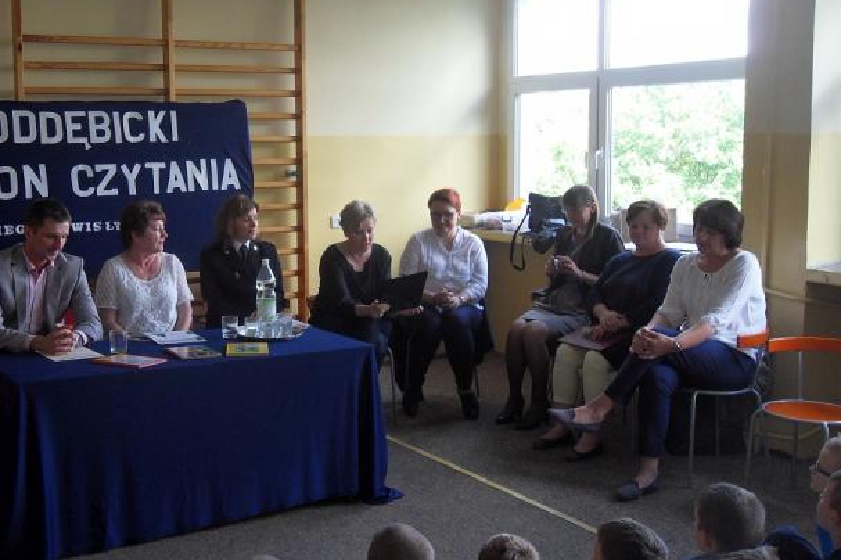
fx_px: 1051
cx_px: 342
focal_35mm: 45
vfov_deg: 29.8
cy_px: 243
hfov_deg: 43.4
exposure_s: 1/45
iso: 120
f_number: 3.5
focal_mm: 6.3
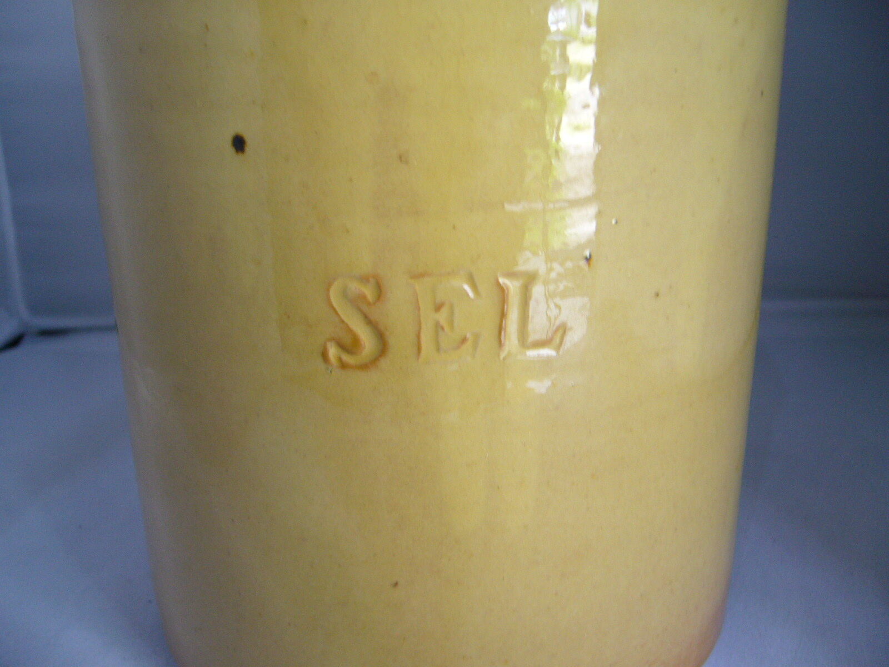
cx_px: 444
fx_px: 899
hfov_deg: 52.6
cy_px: 334
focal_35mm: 35
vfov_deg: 40.7
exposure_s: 1/15
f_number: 2.8
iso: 125
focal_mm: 5.8
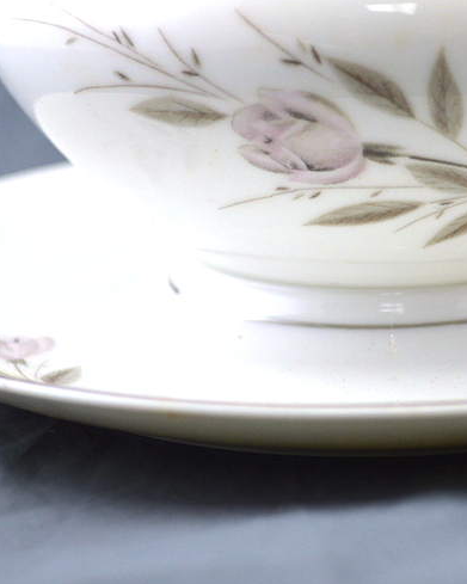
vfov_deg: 16.7
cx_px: 382
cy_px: 231
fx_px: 1987
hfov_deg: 13.3
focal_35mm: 115
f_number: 5.3
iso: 400
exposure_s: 1/100
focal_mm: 40
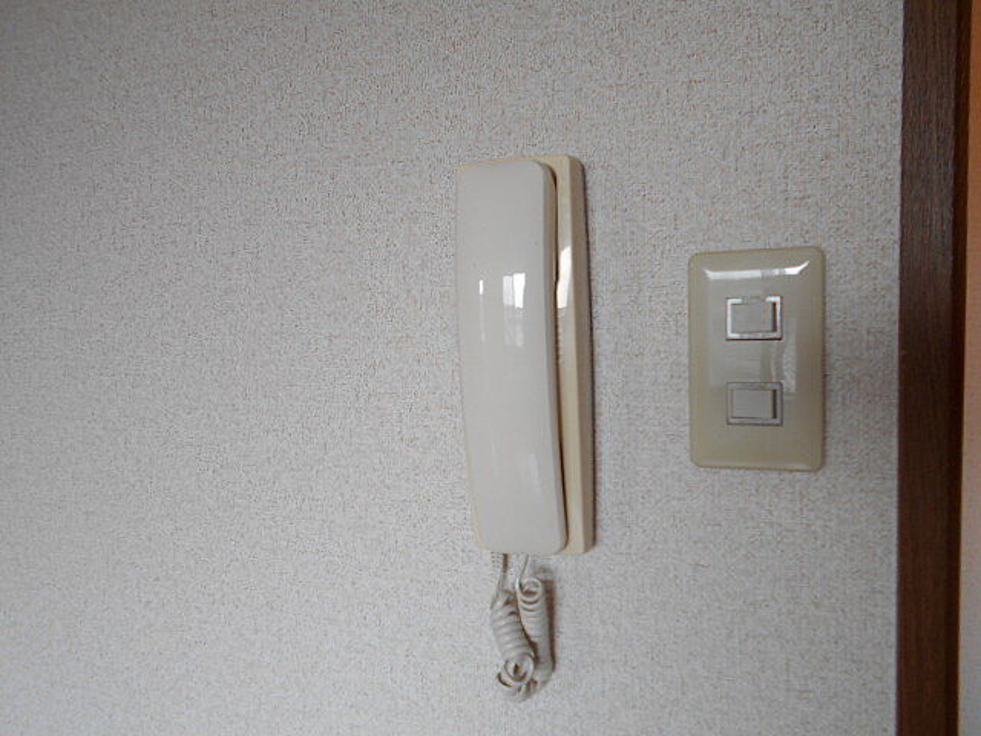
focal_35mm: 26
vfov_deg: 53.1
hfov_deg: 67.3
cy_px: 368
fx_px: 737
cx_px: 490
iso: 80
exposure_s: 1/50
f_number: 3.2
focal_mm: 4.6
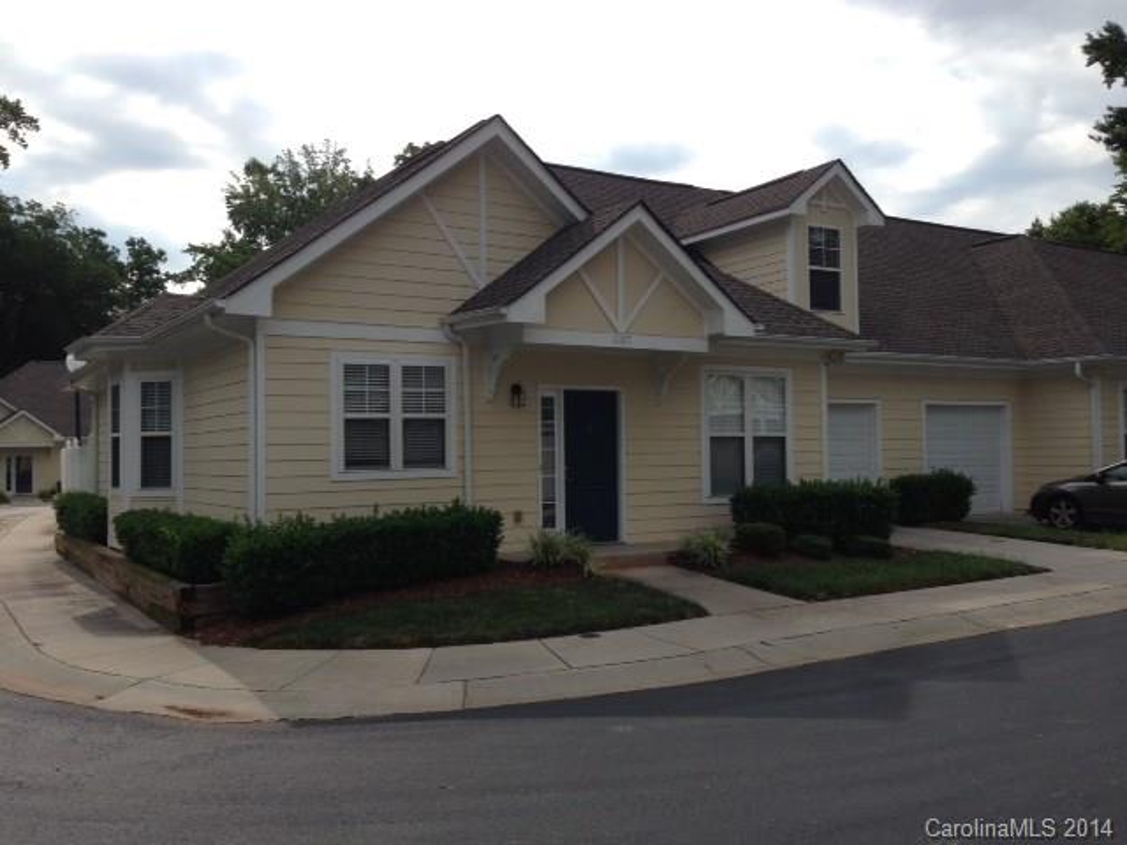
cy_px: 422
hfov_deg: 55.4
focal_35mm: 33
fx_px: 1074
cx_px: 564
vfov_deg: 42.9
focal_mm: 4.12
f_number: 2.4
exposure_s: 1/1695
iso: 50
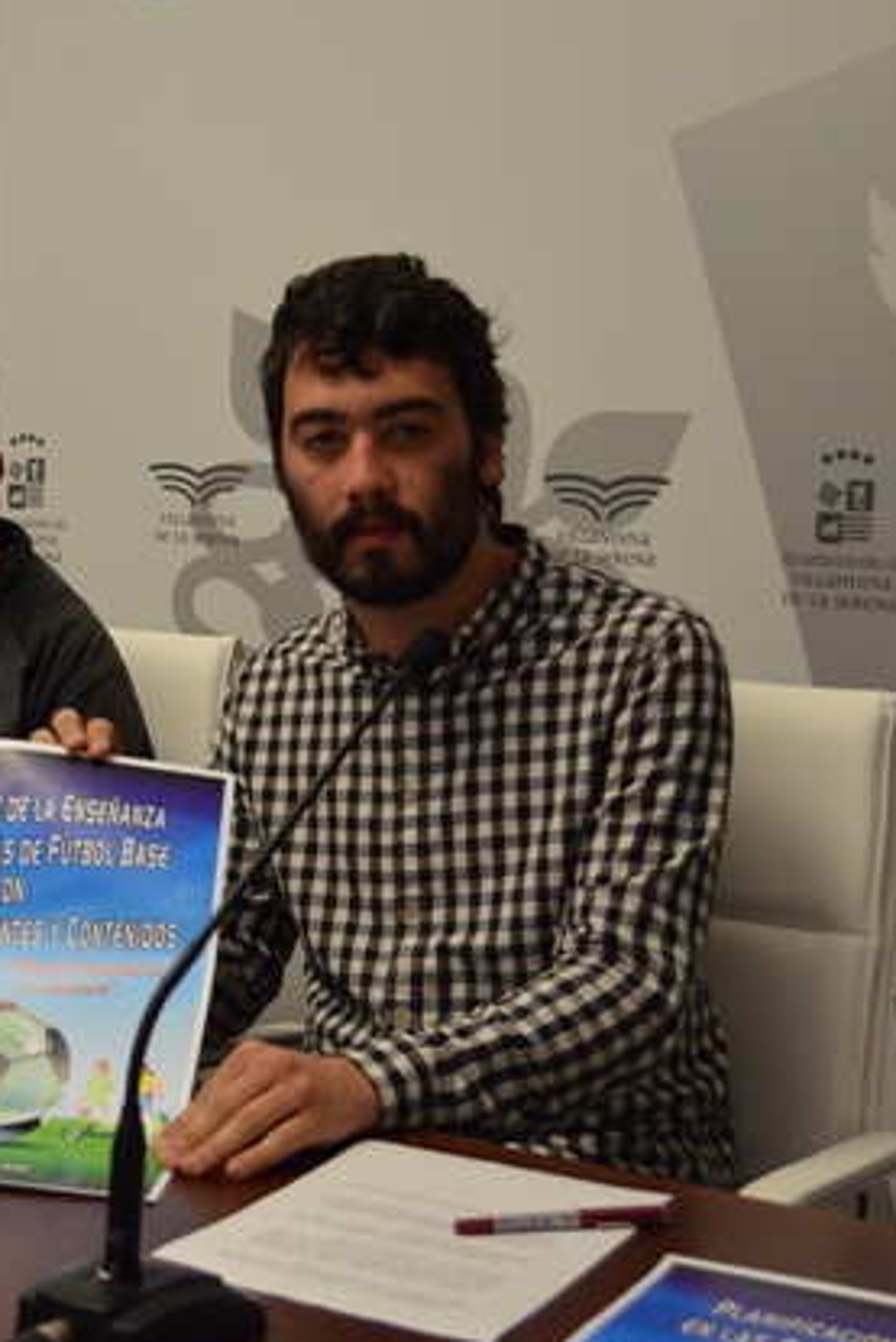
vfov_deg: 33.4
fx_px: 2238
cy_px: 679
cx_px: 87
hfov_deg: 22.1
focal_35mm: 60
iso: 1600
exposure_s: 1/400
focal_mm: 26
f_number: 4
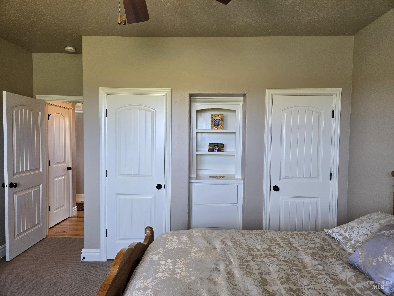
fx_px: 262
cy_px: 148
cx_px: 197
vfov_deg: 58.9
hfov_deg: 73.9
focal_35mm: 23
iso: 125
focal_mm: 5.4
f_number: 1.8
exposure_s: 1/120
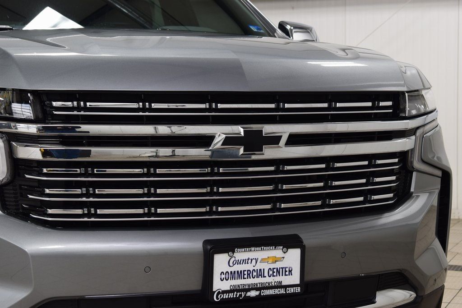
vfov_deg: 18.2
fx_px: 963
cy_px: 154
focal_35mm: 75
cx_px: 231
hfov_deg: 27.0
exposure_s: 1/15
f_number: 6.3
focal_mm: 50
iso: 400
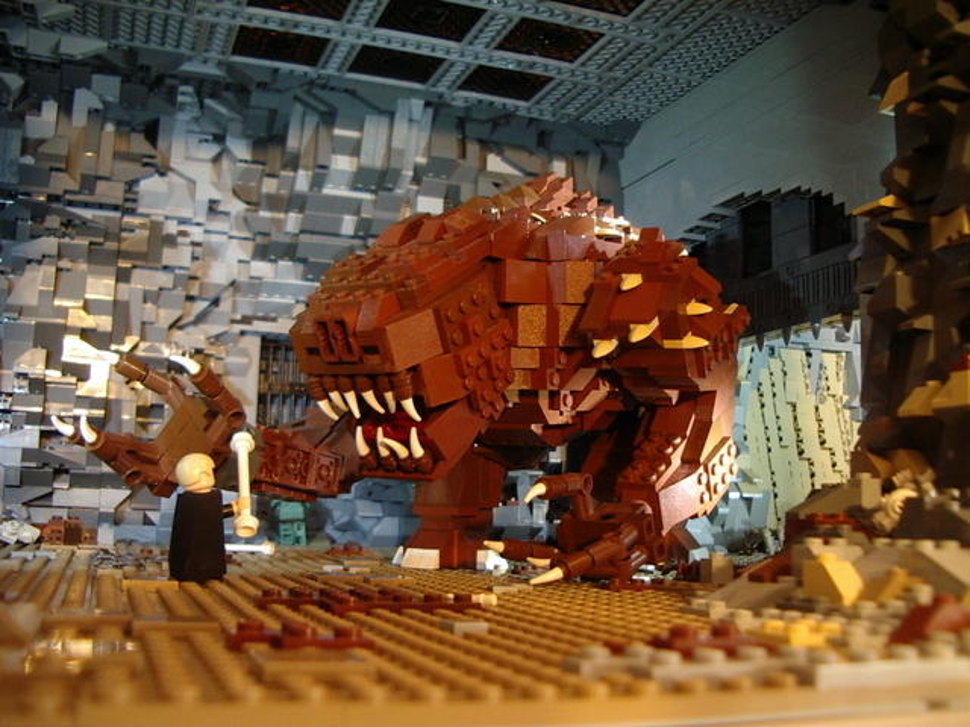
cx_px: 485
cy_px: 364
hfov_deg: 49.0
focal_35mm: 38
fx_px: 1065
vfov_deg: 37.7
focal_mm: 5.8
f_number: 2.6
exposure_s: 1/4
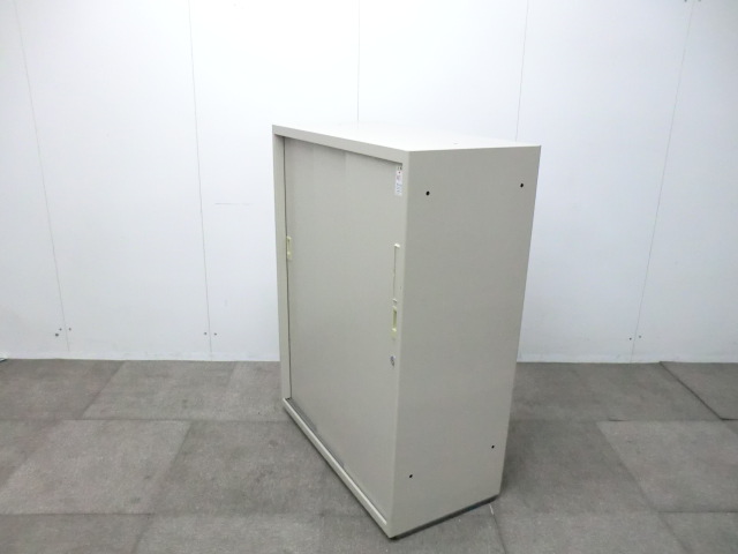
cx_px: 369
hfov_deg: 65.3
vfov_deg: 51.4
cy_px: 277
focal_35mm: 27
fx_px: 576
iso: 800
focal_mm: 4.9
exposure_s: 1/60
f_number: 3.2
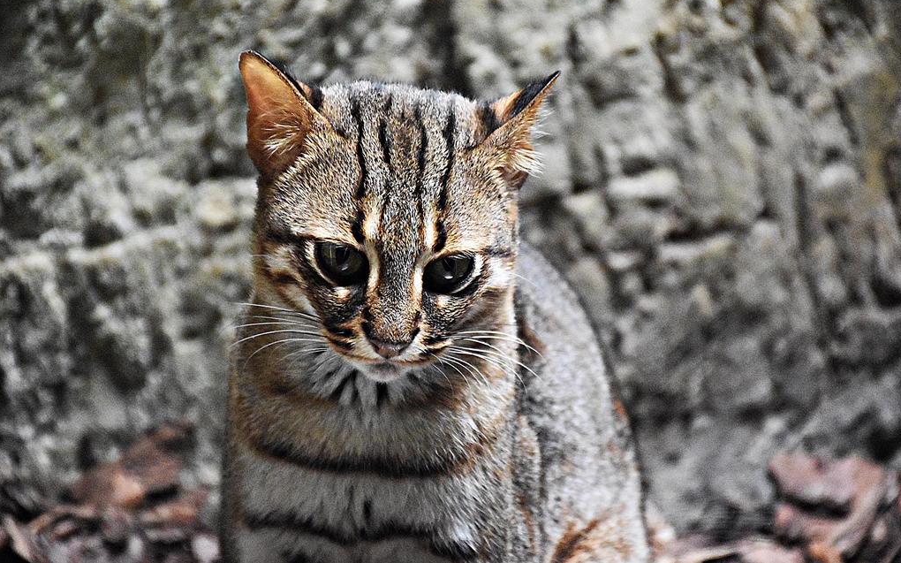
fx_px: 5278
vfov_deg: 6.1
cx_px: 450
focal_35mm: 215
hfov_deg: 9.8
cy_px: 263
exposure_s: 1/125
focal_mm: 140
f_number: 5.6
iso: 8000
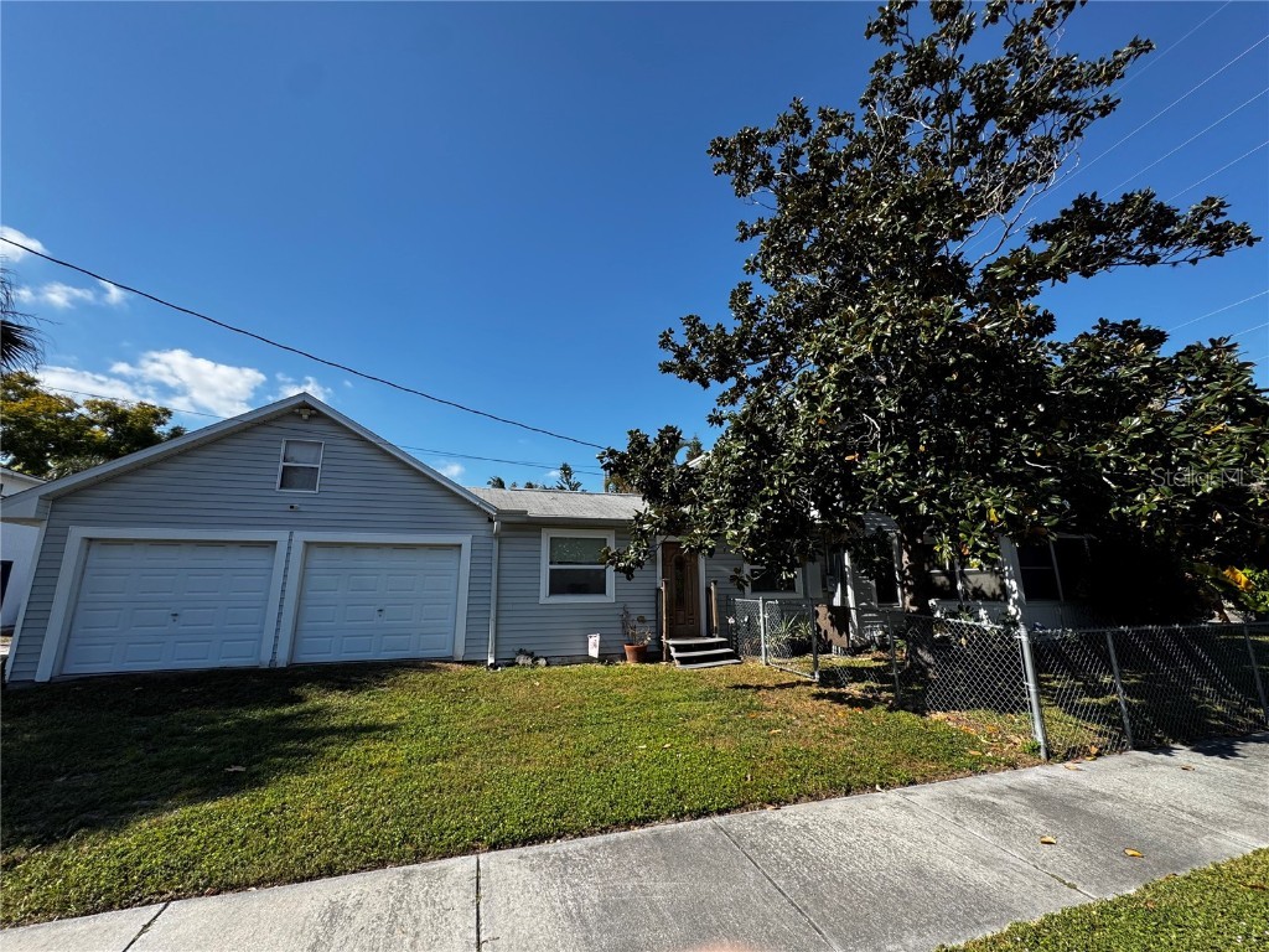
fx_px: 513
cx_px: 634
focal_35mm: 14
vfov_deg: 85.7
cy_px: 476
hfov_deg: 102.1
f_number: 2.2
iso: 40
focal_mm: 2.22
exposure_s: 1/1063
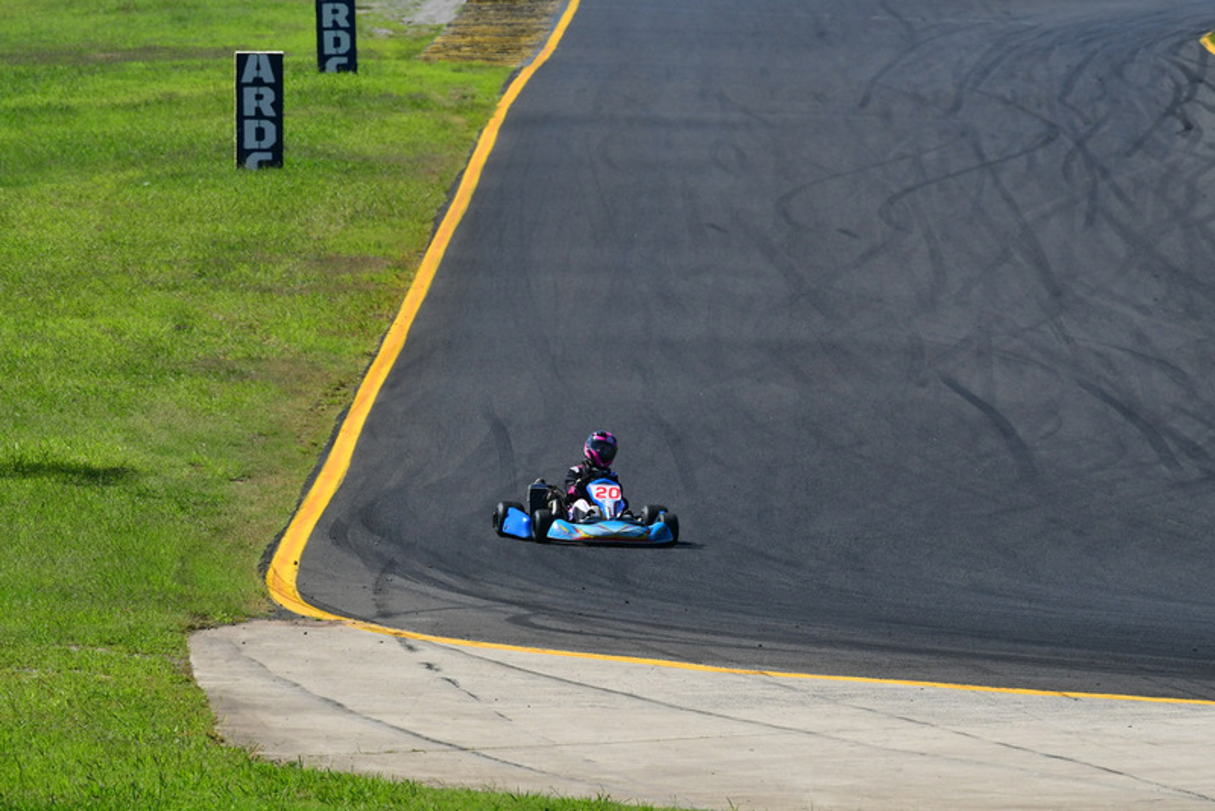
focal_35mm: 555
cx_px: 608
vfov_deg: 2.5
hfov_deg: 3.7
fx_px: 18737
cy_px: 406
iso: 500
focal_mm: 370
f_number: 13
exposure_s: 1/640
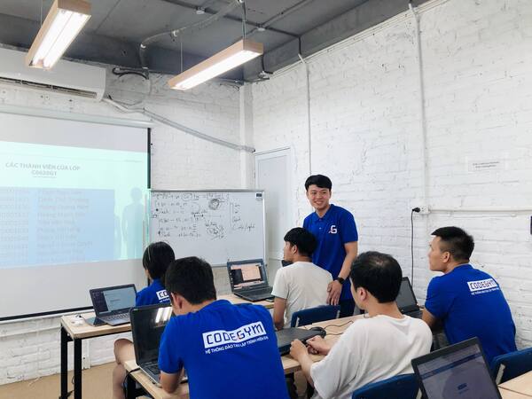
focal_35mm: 28
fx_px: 430
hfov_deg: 63.4
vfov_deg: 49.7
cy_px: 200
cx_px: 266
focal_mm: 3.99
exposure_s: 1/30
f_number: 1.8
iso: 25
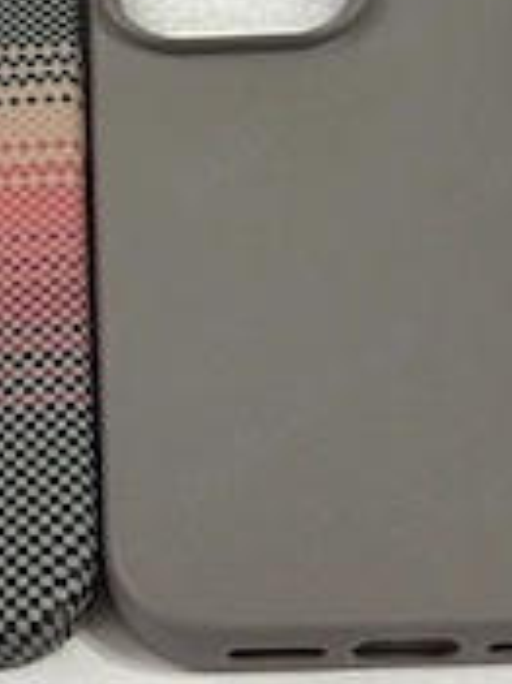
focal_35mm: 80
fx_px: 1580
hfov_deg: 18.2
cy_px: 156
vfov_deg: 24.1
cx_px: 70
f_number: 1.78
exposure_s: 1/50
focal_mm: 6.76
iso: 250
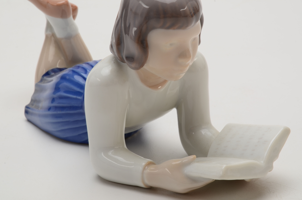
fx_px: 691
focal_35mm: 82
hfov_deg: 24.7
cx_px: 151
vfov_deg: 16.5
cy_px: 100
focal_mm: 55
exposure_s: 1/160
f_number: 29
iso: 100
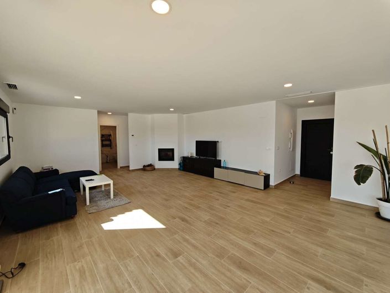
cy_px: 146
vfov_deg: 85.8
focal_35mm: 14
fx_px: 158
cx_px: 195
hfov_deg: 102.0
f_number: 2.2
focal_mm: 2.16
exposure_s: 1/100
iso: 64
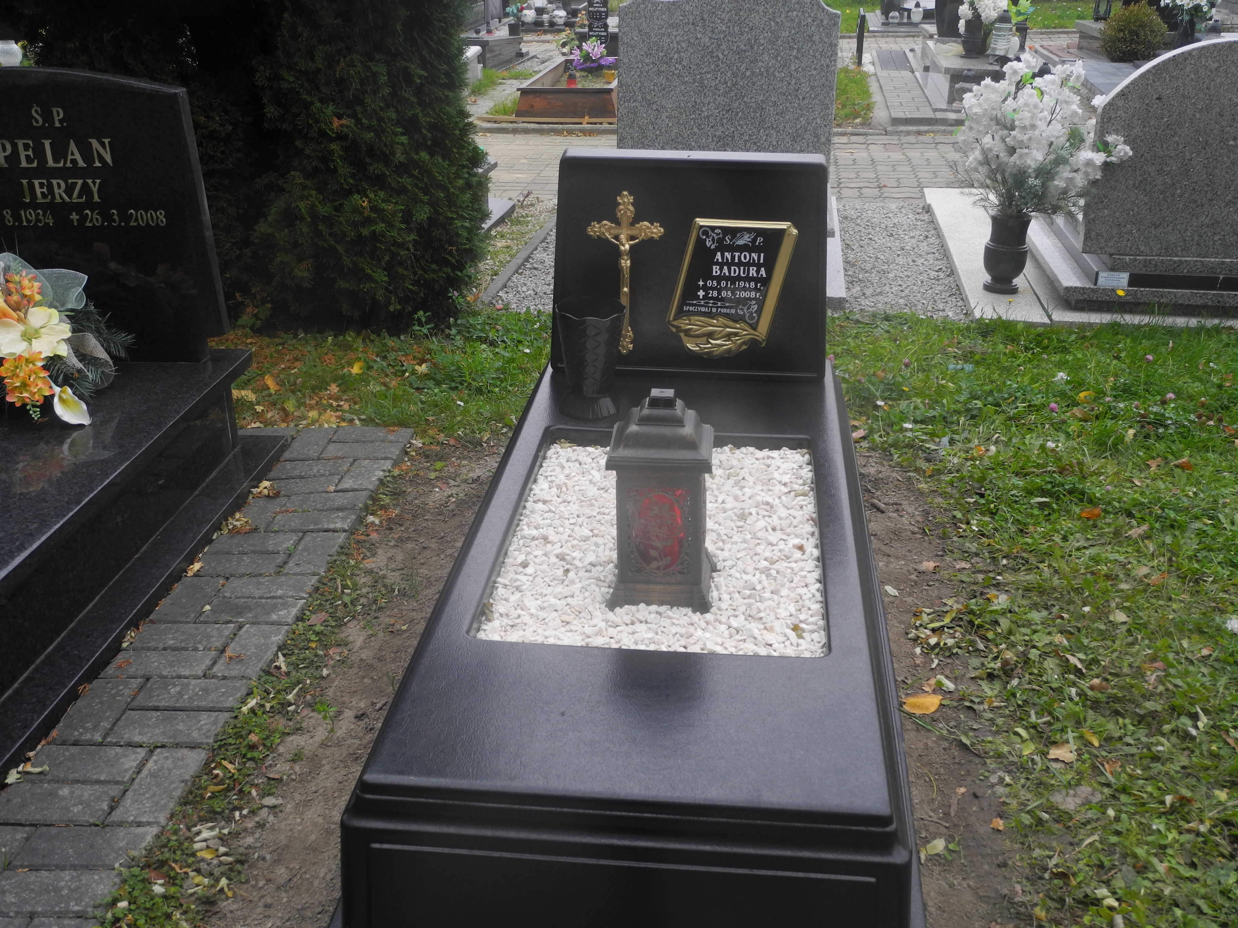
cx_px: 619
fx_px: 1359
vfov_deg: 37.7
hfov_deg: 49.0
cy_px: 464
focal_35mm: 38
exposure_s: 1/80
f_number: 3.2
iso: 100
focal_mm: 8.1
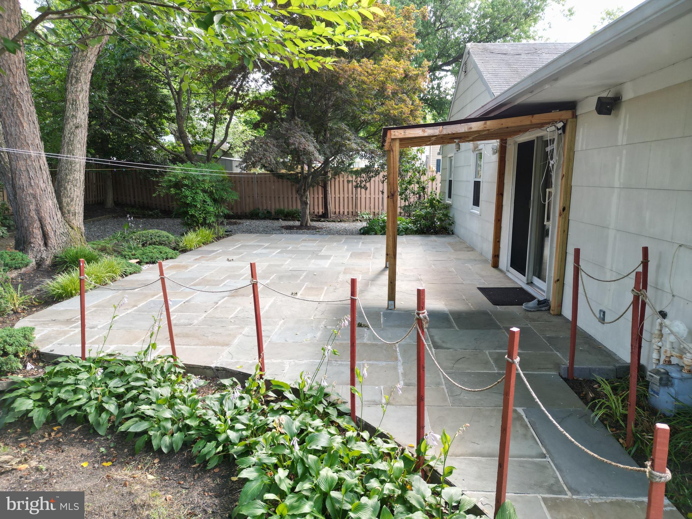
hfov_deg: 71.6
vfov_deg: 56.8
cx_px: 346
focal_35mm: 24
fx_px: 480
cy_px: 260
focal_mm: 6.72
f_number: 1.7
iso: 140
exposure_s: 1/240
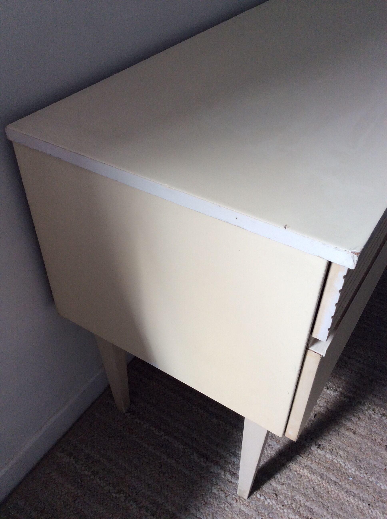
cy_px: 260
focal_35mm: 32
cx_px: 194
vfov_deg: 56.9
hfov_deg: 44.1
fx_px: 478
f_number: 2.4
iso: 50
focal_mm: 3.3
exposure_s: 1/100
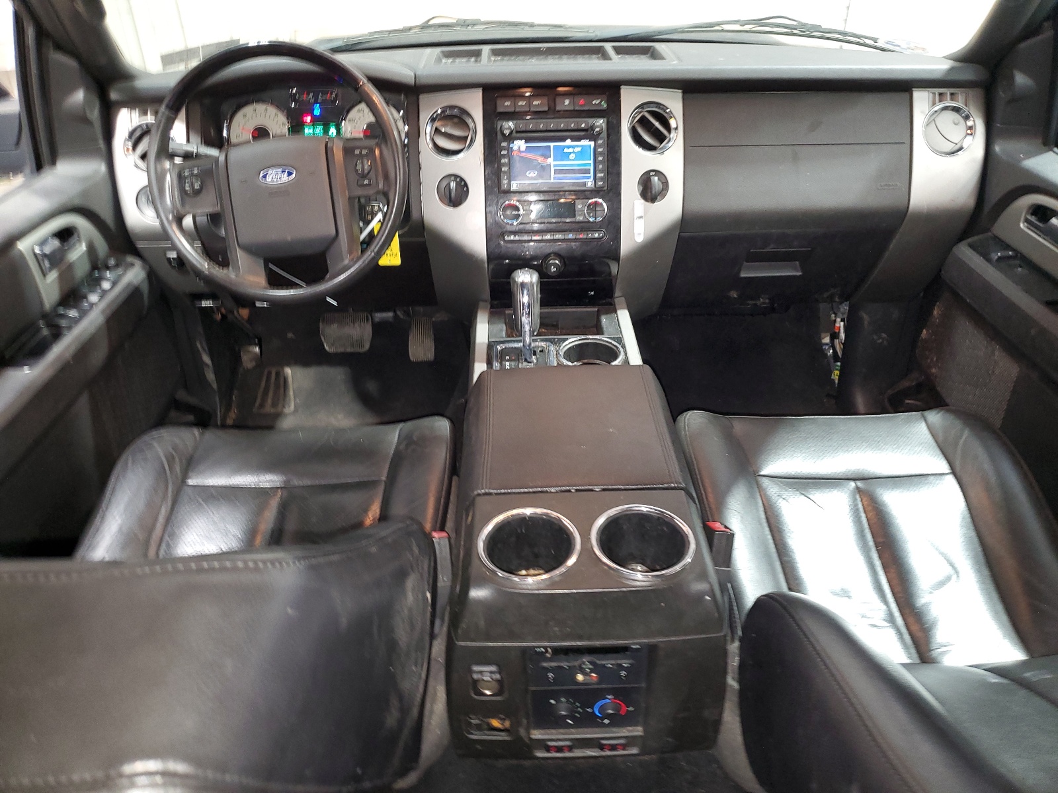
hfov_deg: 67.3
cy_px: 396
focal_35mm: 26
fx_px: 795
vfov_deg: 53.1
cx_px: 529
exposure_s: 1/13
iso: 143
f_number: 1.5
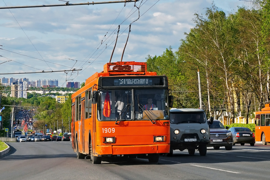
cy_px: 90
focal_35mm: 105
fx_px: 787
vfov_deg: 13.0
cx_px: 135
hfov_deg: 19.5
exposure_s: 1/1250
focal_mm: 70
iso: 400
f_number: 7.1
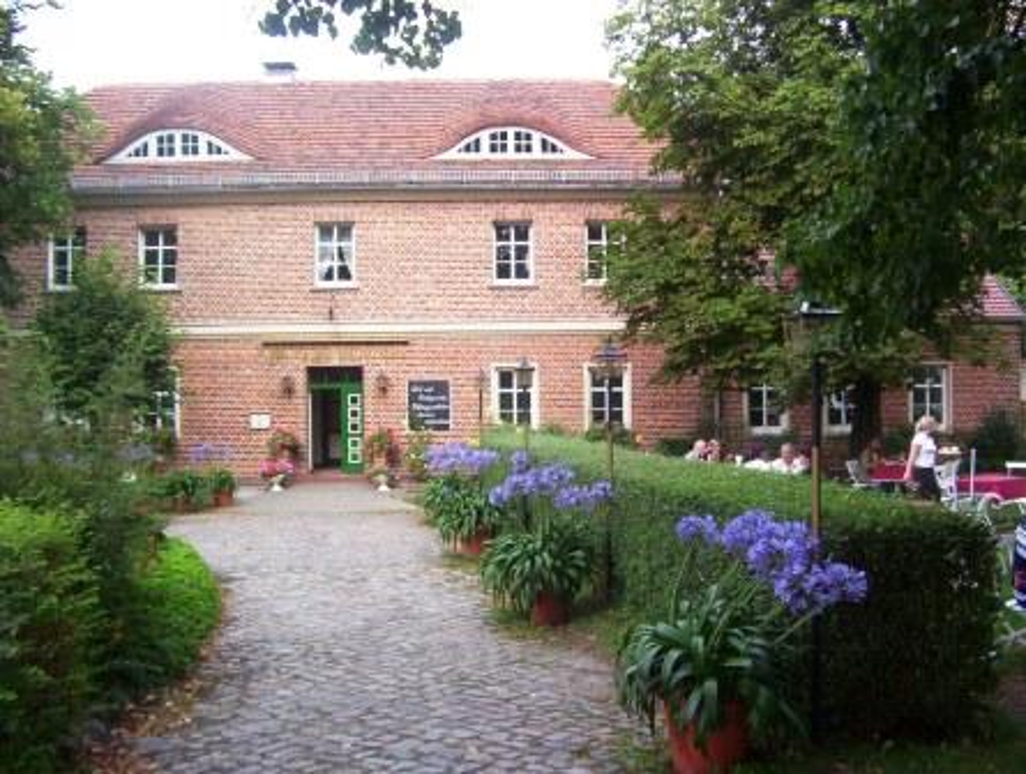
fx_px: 1070
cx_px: 513
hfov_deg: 51.2
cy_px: 387
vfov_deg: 39.8
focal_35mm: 36
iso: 100
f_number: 2.76
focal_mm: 5.54
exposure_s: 1/388
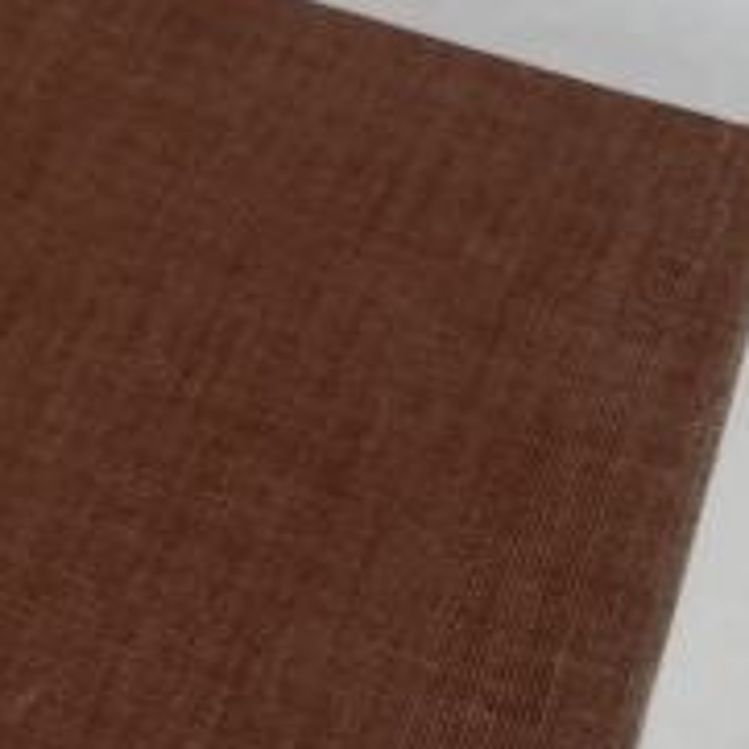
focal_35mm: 130
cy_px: 629
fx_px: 3182
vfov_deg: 13.3
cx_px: -865
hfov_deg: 11.7
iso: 32
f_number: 1.6
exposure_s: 1/100
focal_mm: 4.2
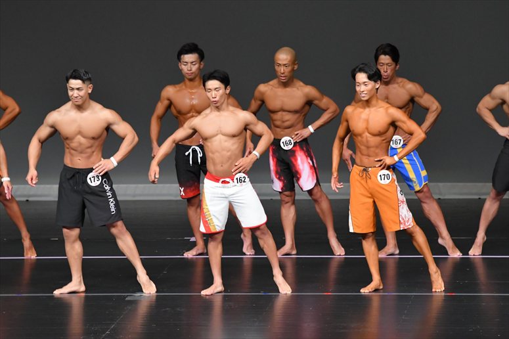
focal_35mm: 285
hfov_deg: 7.2
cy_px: 170
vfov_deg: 4.8
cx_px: 254
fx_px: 4028
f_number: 5.6
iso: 4000
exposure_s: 1/400
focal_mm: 190
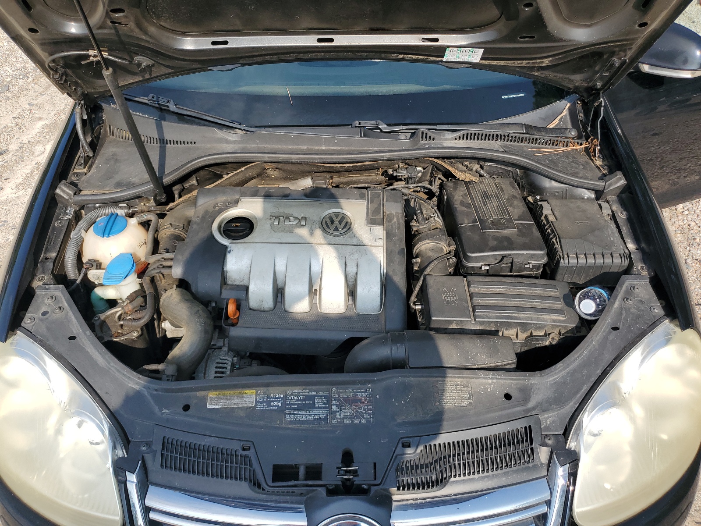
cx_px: 350
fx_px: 527
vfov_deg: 53.1
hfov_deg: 67.3
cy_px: 263
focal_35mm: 26
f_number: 1.5
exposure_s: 1/2000
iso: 50
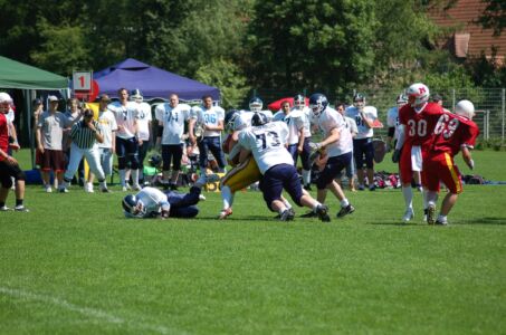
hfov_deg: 10.2
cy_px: 168
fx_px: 2840
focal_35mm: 202
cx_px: 253
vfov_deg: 6.8
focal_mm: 135
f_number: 4.5
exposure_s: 1/1000
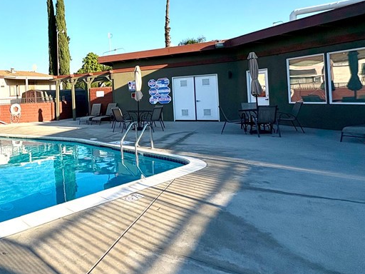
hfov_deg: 57.5
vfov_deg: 49.0
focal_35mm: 28
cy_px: 96
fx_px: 295
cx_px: 61
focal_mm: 2.22
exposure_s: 1/1567
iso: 50
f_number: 2.2
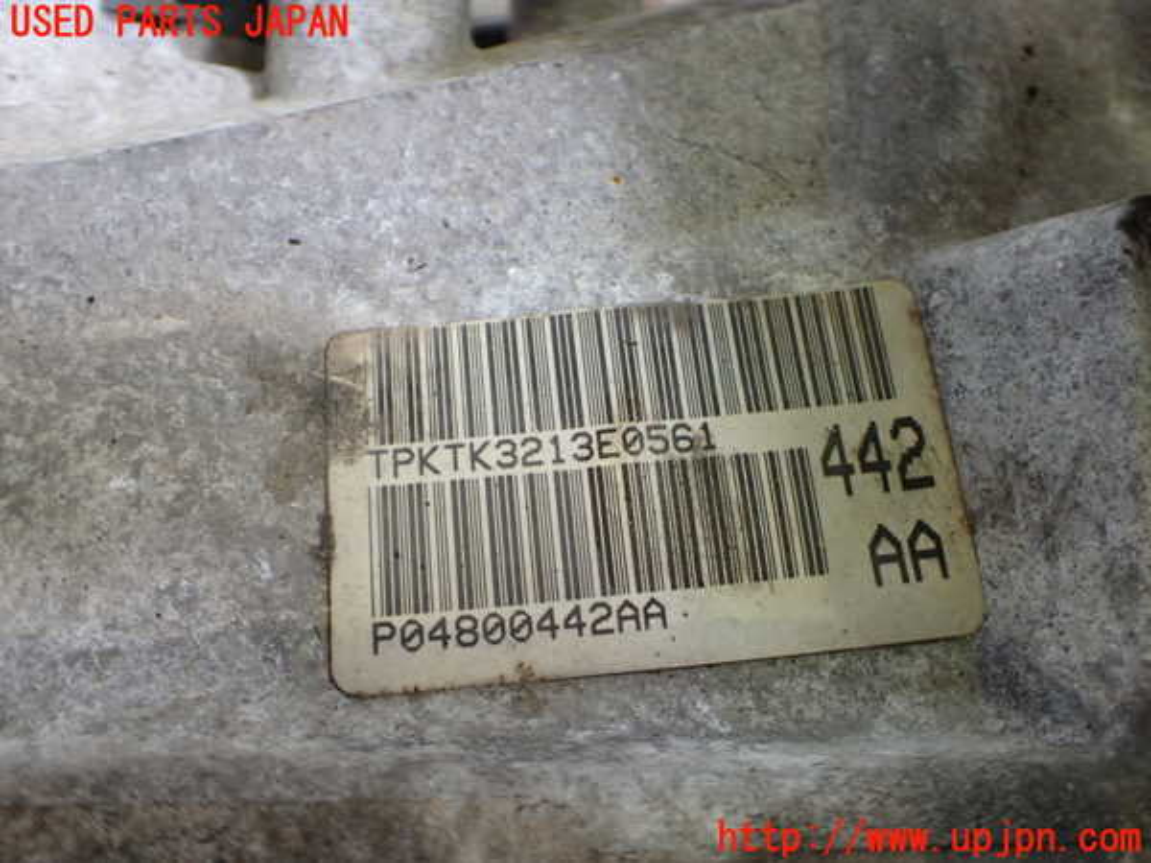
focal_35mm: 30
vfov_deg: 46.8
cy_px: 432
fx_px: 998
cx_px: 576
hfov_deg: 60.0
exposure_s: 1/125
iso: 400
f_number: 2.3
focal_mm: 5.4
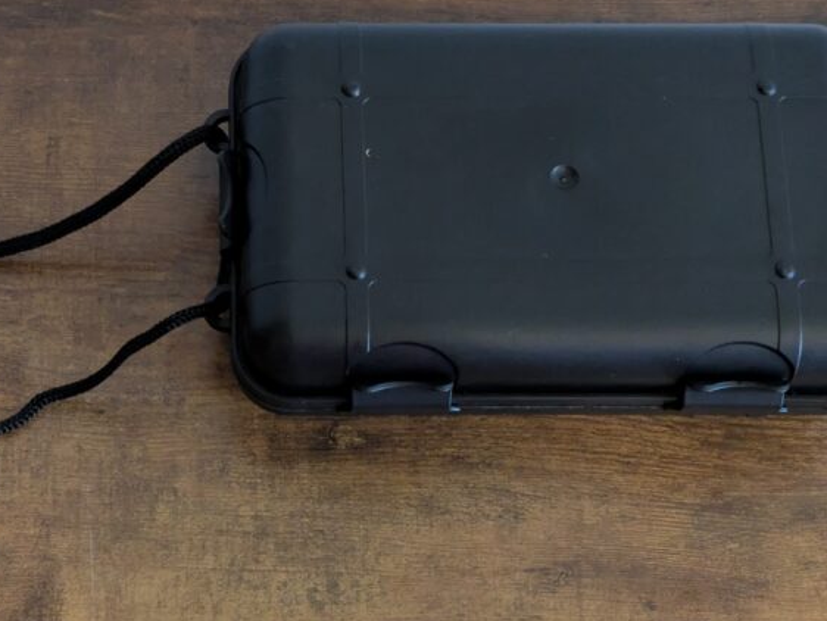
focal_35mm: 93
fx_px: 2223
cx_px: 310
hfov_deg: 21.0
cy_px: 344
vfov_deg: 15.9
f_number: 1.89
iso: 477
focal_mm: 5.43
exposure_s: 1/16.7
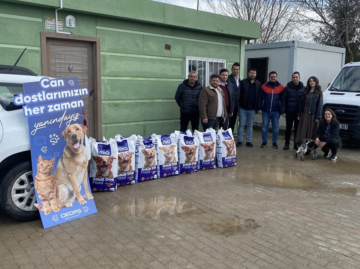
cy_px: 127
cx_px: 209
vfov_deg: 44.1
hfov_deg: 56.6
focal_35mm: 32
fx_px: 333
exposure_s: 1/1272
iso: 32
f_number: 1.8
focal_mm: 4.25
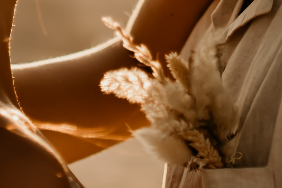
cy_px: 5
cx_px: 123
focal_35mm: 71
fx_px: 556
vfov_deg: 18.7
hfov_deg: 28.4
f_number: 1.4
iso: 50
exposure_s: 1/2000
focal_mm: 35
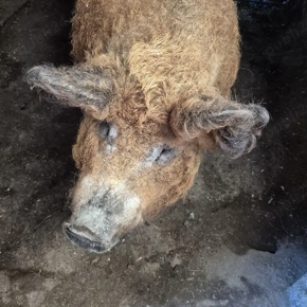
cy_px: 126
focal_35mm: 28
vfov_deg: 56.9
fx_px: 281
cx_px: 155
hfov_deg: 57.3
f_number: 1.8
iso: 1000
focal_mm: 5.4
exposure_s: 1/100
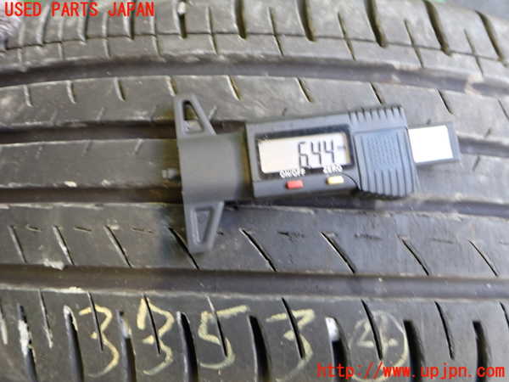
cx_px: 254
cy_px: 191
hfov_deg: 60.0
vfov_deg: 46.8
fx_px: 441
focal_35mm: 30
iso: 320
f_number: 2.3
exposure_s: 1/30
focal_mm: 5.4
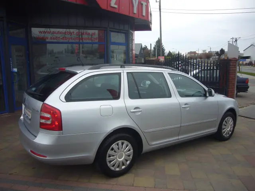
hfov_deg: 63.4
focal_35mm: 28
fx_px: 206
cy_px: 96
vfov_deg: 49.7
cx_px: 128
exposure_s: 1/250
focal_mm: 4.6
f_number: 2.8
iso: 80
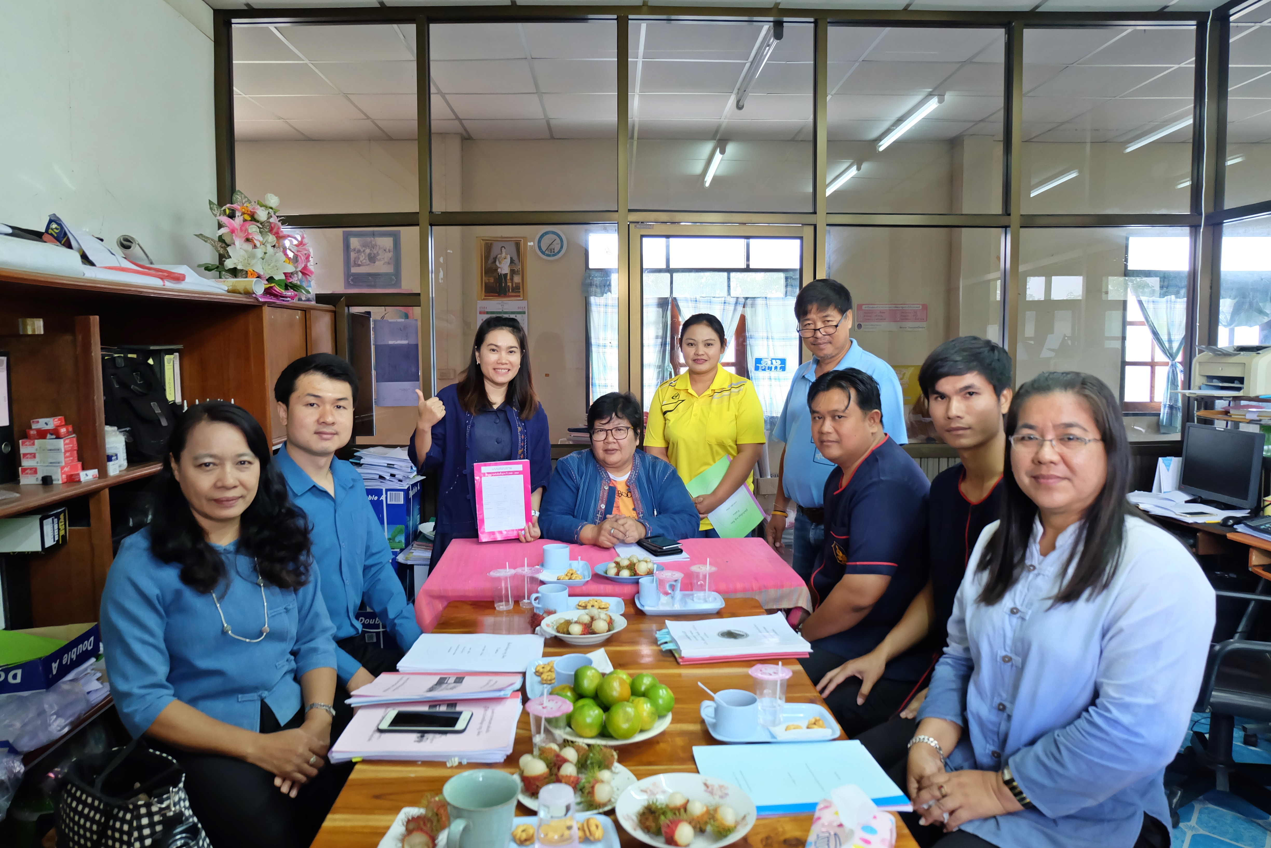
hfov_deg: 73.7
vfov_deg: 53.1
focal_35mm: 24
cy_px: 424
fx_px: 847
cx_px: 636
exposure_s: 1/30
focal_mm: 16
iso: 2500
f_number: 4
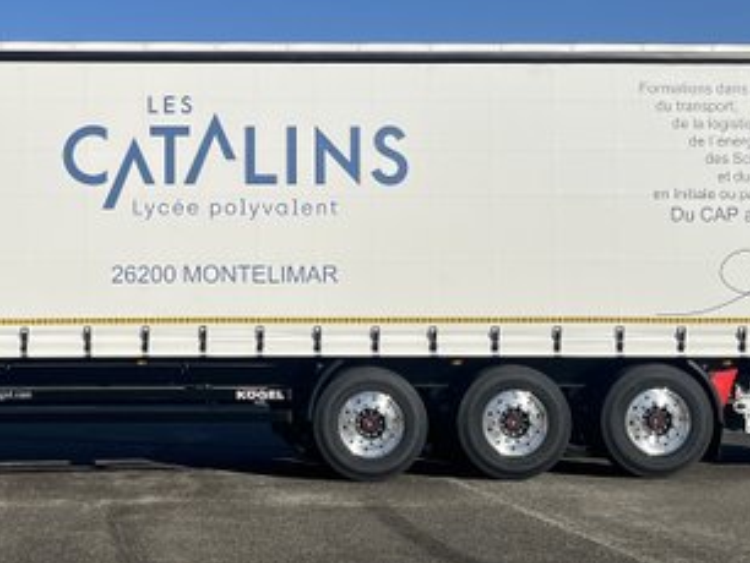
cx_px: 110
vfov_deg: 20.2
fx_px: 1583
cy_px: 253
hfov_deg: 26.0
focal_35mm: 73
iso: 50
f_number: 1.6
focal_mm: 5.1
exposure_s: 1/9091
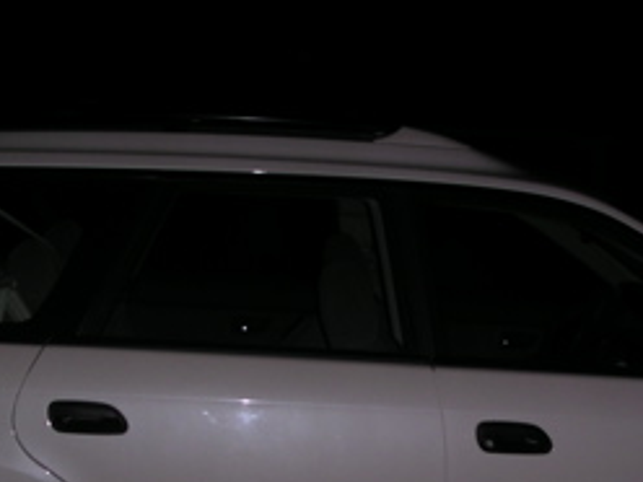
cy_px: 416
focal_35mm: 69
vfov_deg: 20.9
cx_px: 334
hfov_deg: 28.2
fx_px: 1282
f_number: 2.8
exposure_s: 1/45
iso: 50
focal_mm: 6
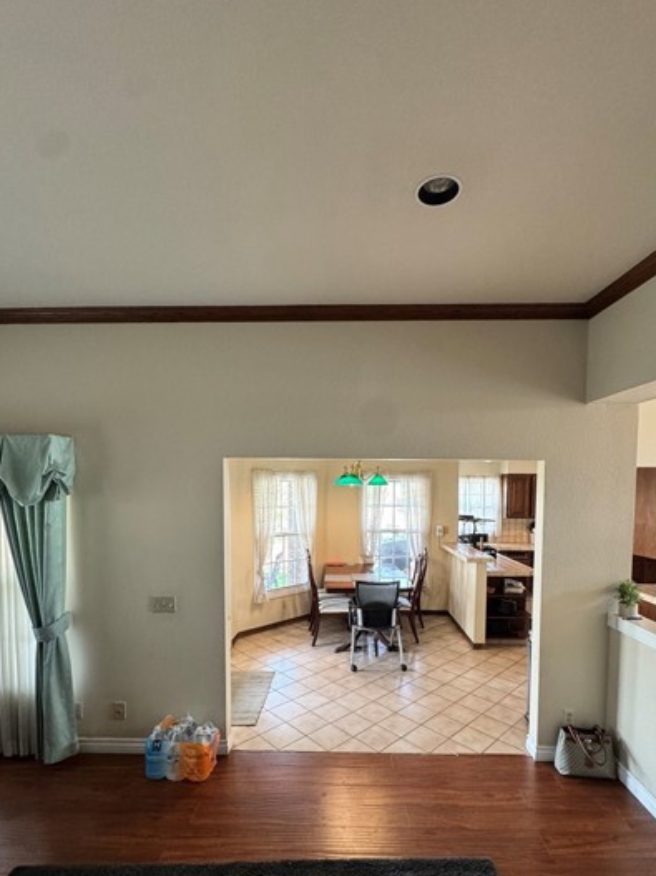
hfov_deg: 74.7
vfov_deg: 90.2
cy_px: 512
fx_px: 430
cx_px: 339
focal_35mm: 17
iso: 250
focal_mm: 2.22
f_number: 2.2
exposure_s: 1/120
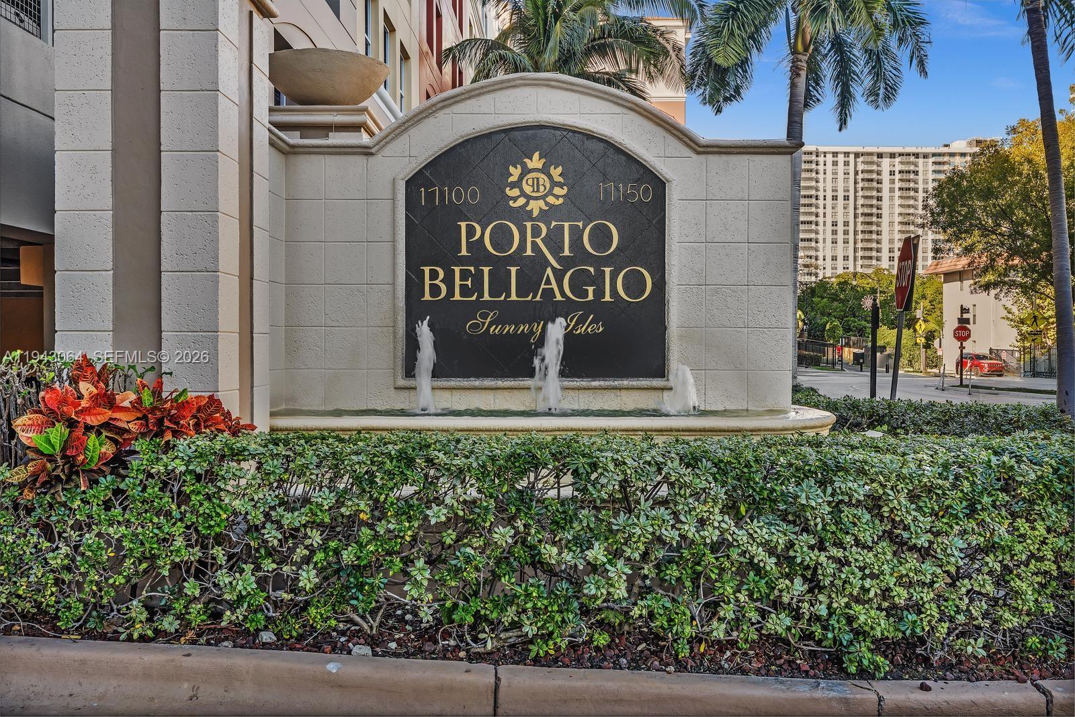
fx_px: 926
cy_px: 358
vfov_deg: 42.3
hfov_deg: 60.3
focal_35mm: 31
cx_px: 538
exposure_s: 1/40
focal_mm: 31
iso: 200
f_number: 8
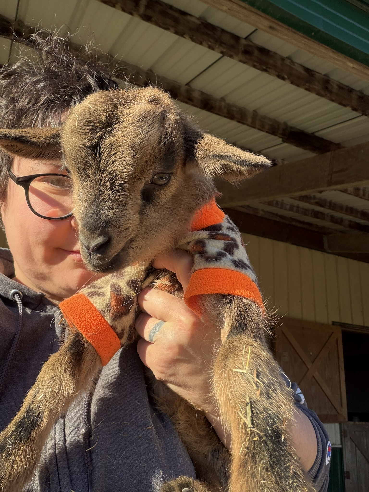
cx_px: 184
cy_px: 246
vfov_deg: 60.0
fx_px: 426
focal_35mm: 30
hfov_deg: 46.8
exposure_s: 1/431
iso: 32
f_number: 1.9
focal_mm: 2.71
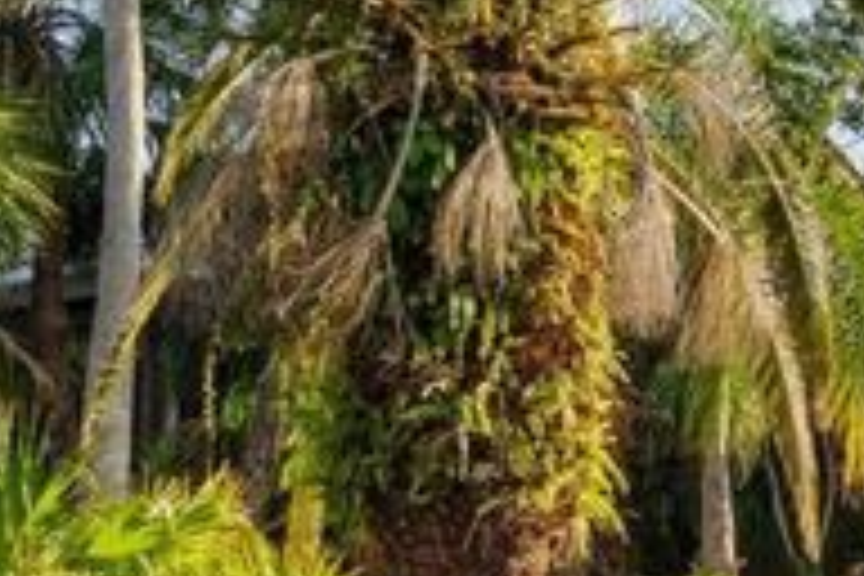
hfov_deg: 21.1
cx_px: 1109
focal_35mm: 88
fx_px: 2112
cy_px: 612
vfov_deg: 15.2
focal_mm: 24
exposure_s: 1/60
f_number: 8
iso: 320
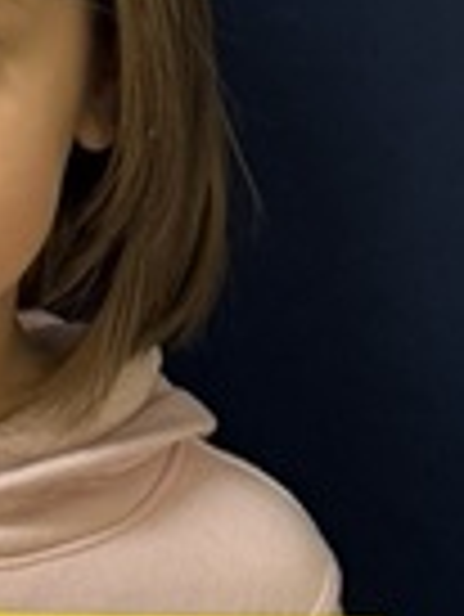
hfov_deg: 8.3
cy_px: -202
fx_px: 3194
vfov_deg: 10.8
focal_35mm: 179
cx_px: 18
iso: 320
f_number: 1.78
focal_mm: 6.76
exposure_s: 1/60
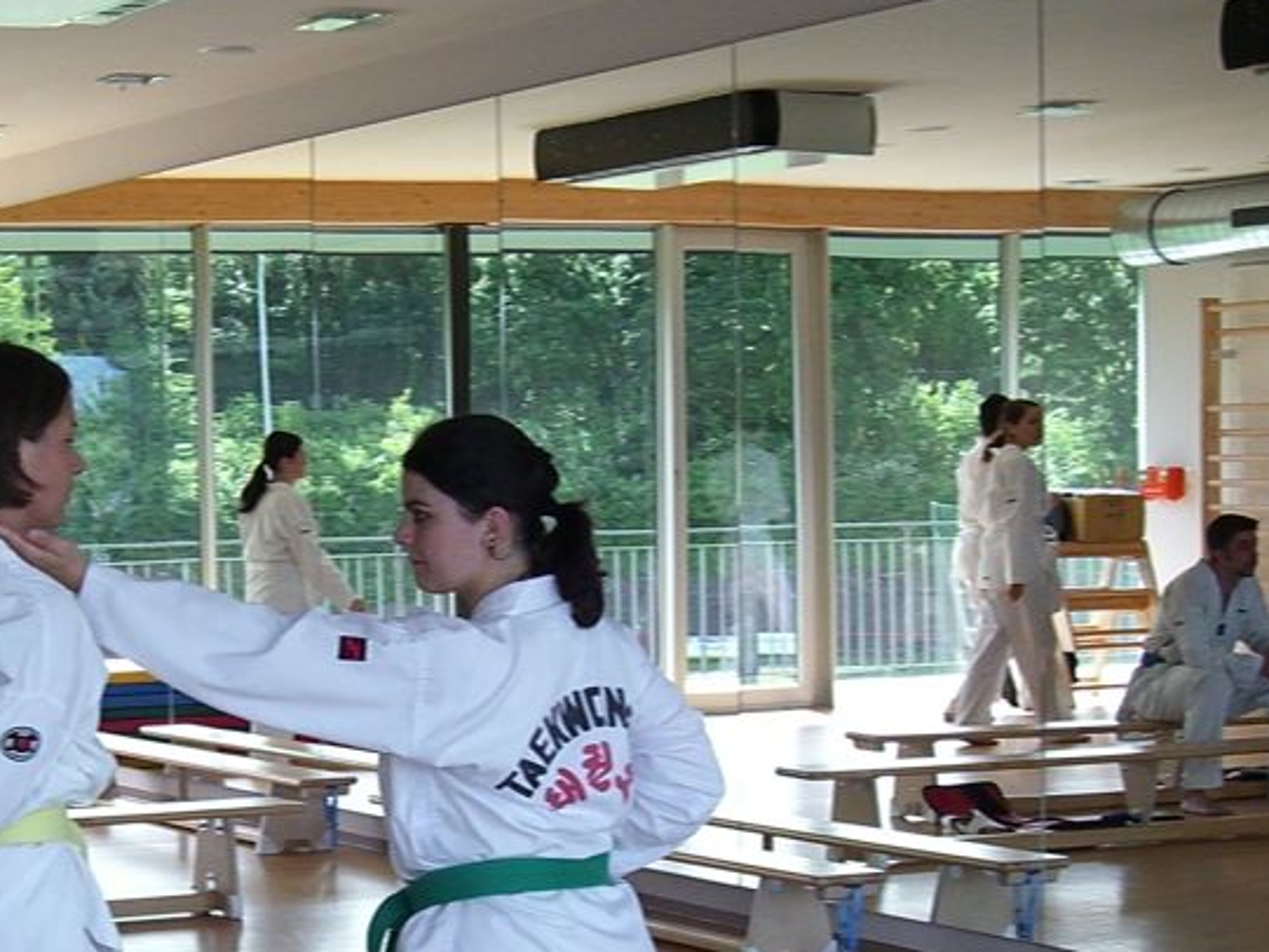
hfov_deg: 22.2
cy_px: 781
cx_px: 284
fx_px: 3190
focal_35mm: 87
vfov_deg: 16.8
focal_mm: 9.5
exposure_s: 1/500
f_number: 3.1
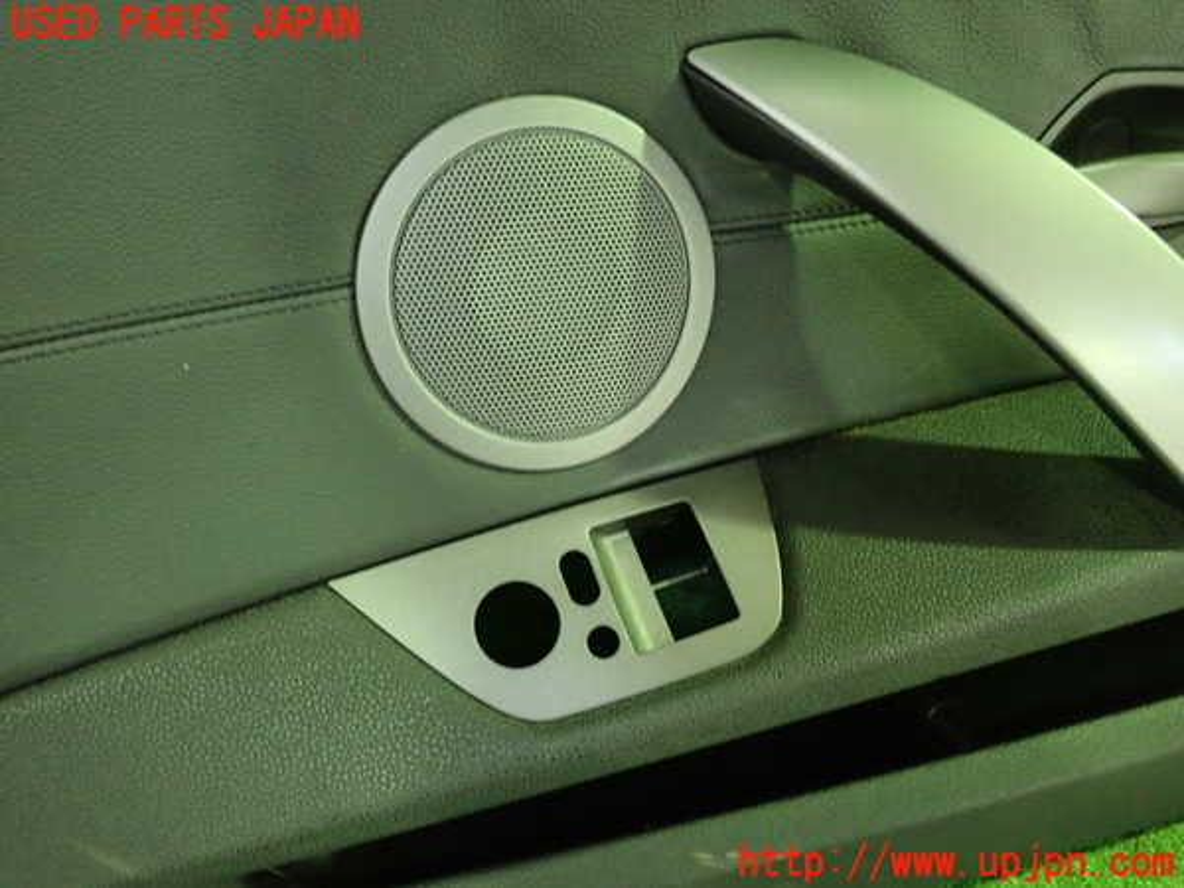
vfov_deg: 46.8
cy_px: 444
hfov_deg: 60.0
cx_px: 592
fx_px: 1026
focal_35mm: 30
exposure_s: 1/30
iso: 1000
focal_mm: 5.5
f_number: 2.3
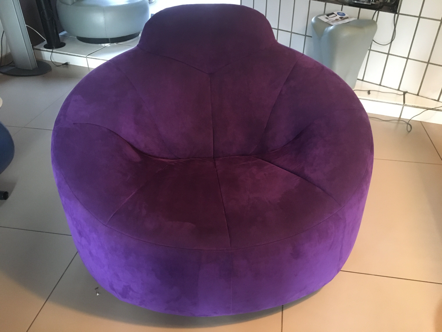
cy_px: 166
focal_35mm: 29
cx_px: 221
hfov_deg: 61.7
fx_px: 370
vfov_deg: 48.2
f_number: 2.2
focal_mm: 4.15
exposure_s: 1/17
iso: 250
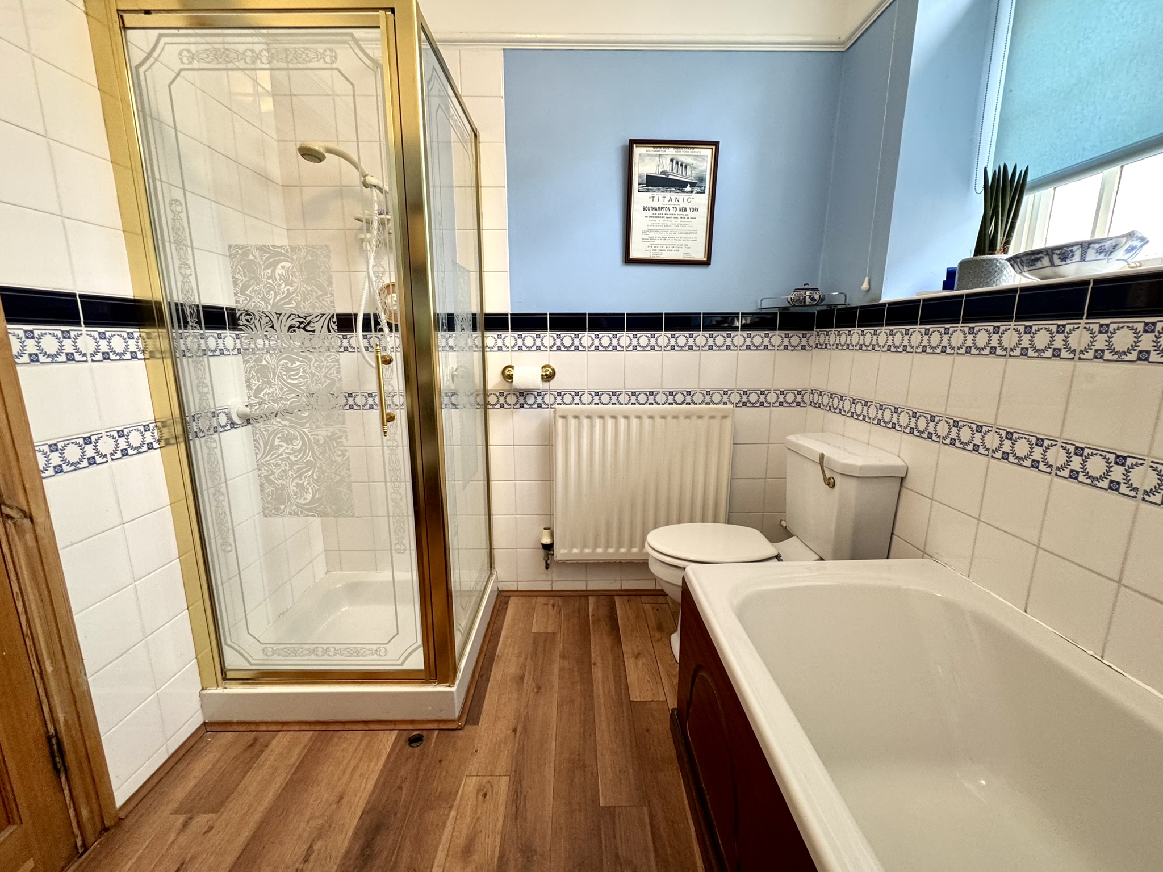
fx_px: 470
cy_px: 436
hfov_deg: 102.1
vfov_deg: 85.7
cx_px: 582
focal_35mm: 14
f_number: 2.2
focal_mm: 2.22
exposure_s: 1/50
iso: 160
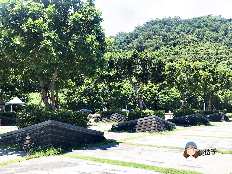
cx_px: 116
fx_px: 188
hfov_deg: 63.4
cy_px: 87
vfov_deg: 49.7
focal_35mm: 28
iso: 20
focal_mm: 3.99
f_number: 1.8
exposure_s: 1/2591
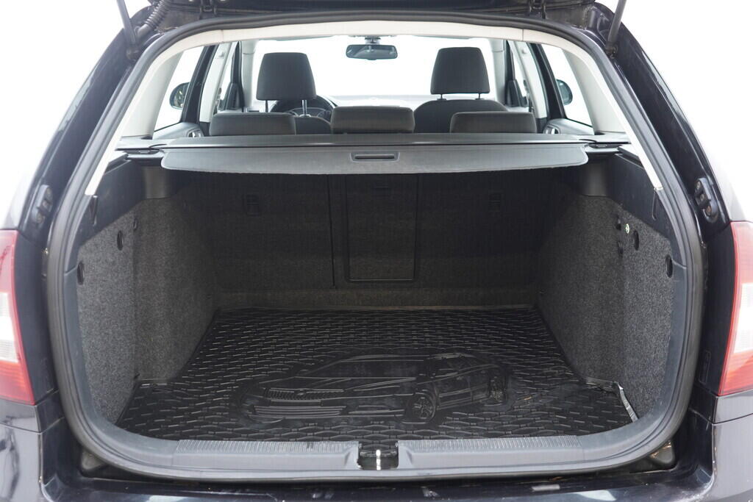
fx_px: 753
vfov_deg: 36.9
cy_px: 251
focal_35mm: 36
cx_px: 376
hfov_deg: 53.1
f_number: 2.8
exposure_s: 1/40
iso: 500
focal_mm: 24
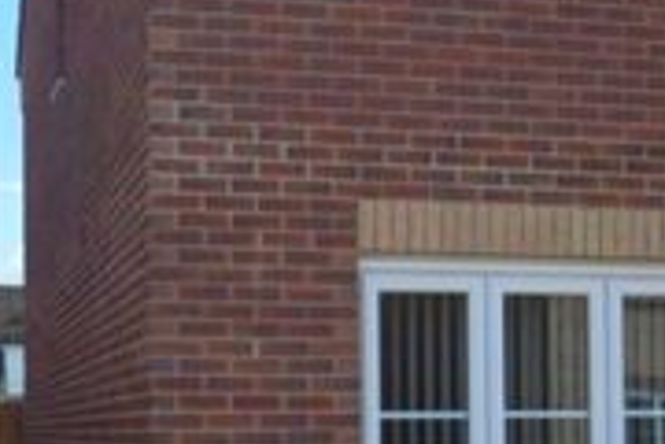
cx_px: 225
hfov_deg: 26.5
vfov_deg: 17.7
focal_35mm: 76
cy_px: 394
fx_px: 1403
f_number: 3.5
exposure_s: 1/1250
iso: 200
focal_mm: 13
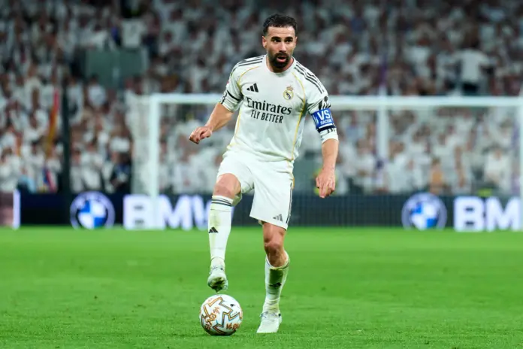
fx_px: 2905
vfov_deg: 6.9
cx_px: 262
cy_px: 174
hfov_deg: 10.3
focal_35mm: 200
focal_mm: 200
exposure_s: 1/2000
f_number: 2.8
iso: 2000
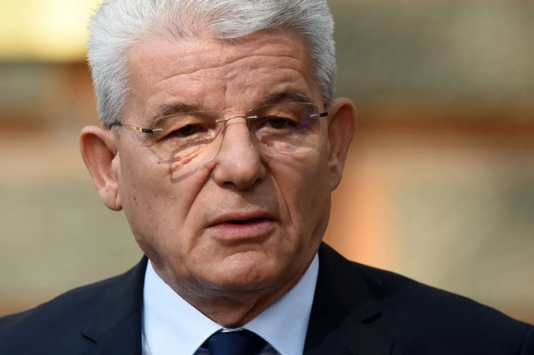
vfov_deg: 7.0
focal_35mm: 195
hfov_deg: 10.6
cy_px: 178
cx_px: 267
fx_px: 2891
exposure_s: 1/3200
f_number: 3.2
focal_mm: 195
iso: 1000
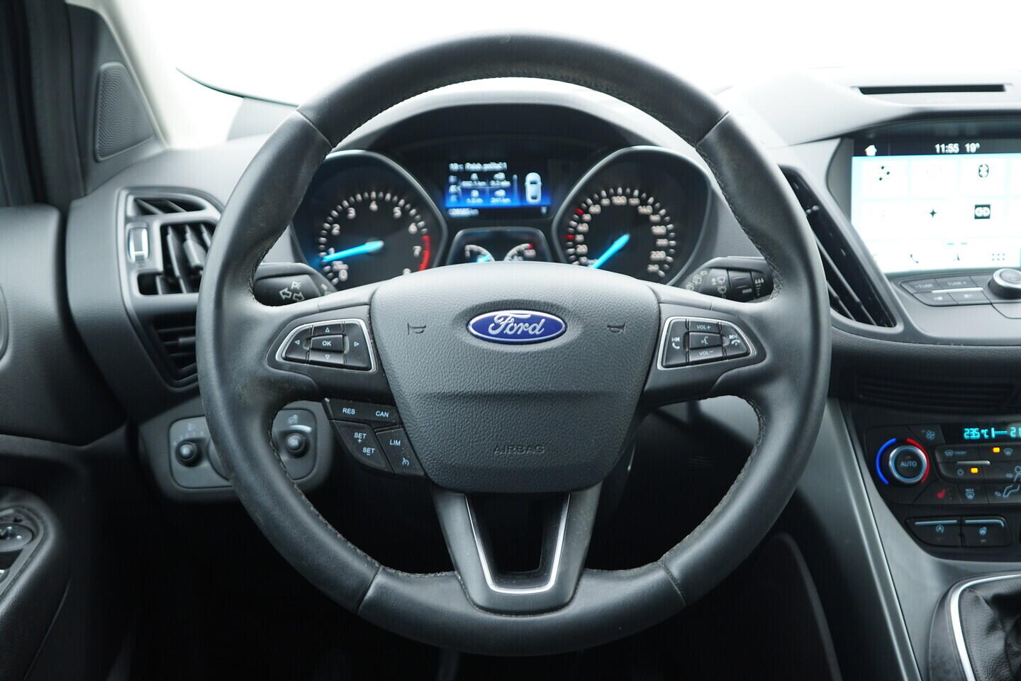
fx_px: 1021
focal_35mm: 36
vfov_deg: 36.9
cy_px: 340
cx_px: 510
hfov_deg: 53.1
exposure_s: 1/40
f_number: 2.8
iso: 320
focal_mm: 24
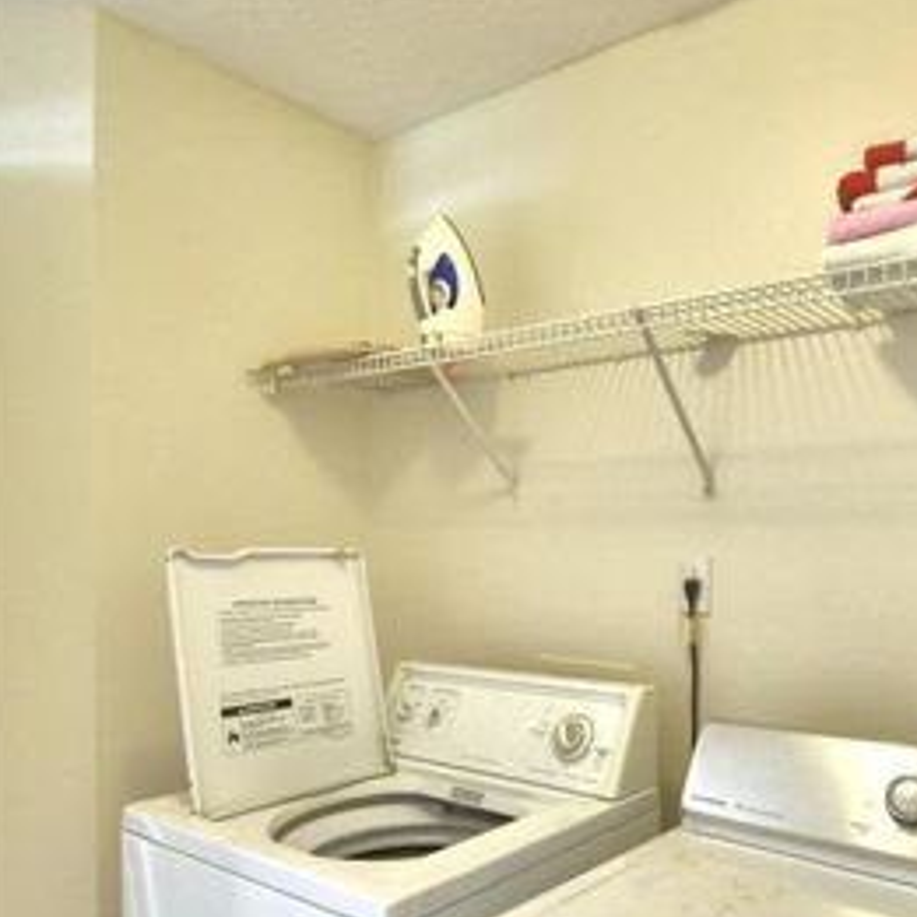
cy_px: 569
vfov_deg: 60.2
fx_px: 779
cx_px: 601
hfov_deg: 59.7
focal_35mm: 26
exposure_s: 1/40
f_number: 4.5
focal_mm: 10
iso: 400
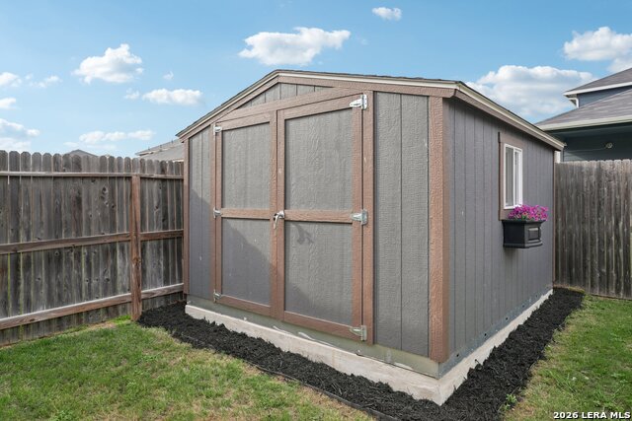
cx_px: 316
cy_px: 210
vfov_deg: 57.3
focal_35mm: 22
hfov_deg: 78.6
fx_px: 386
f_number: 8
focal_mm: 22
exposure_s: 1/125
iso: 200
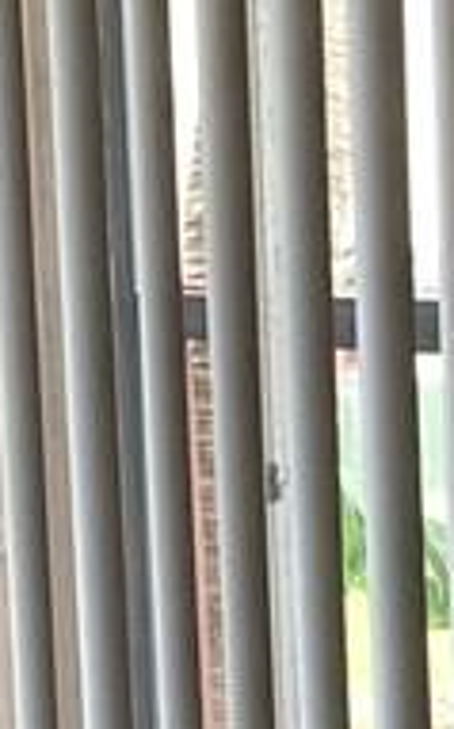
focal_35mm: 249
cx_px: 122
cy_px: 729
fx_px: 4941
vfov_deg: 8.4
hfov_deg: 5.3
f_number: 1.8
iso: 80
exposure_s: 1/81
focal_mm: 3.99
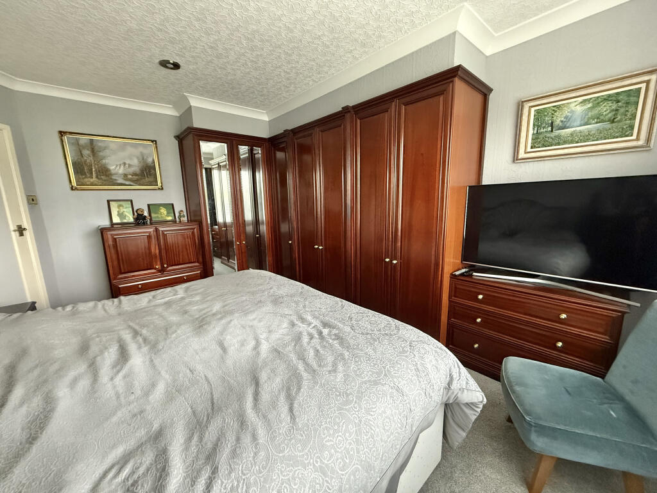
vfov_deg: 85.7
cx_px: 328
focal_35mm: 14
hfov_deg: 102.1
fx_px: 266
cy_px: 246
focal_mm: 2.22
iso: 800
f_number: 2.2
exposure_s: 1/60
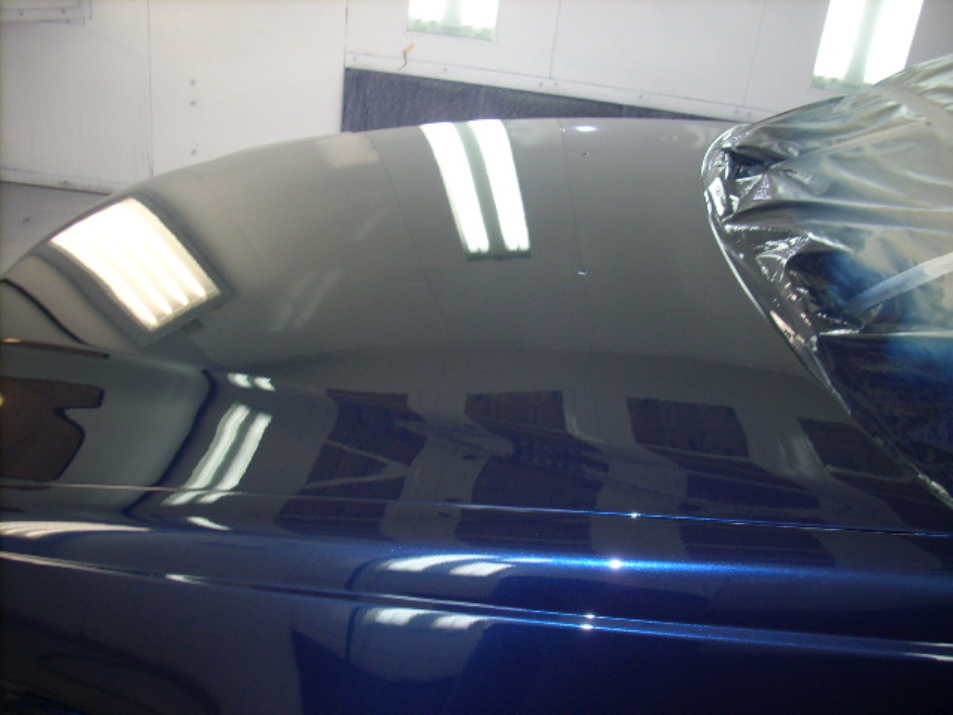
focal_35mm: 37
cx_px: 476
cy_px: 358
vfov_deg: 38.7
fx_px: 1019
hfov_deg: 50.1
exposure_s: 1/30
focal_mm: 6.2
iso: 100
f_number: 2.8
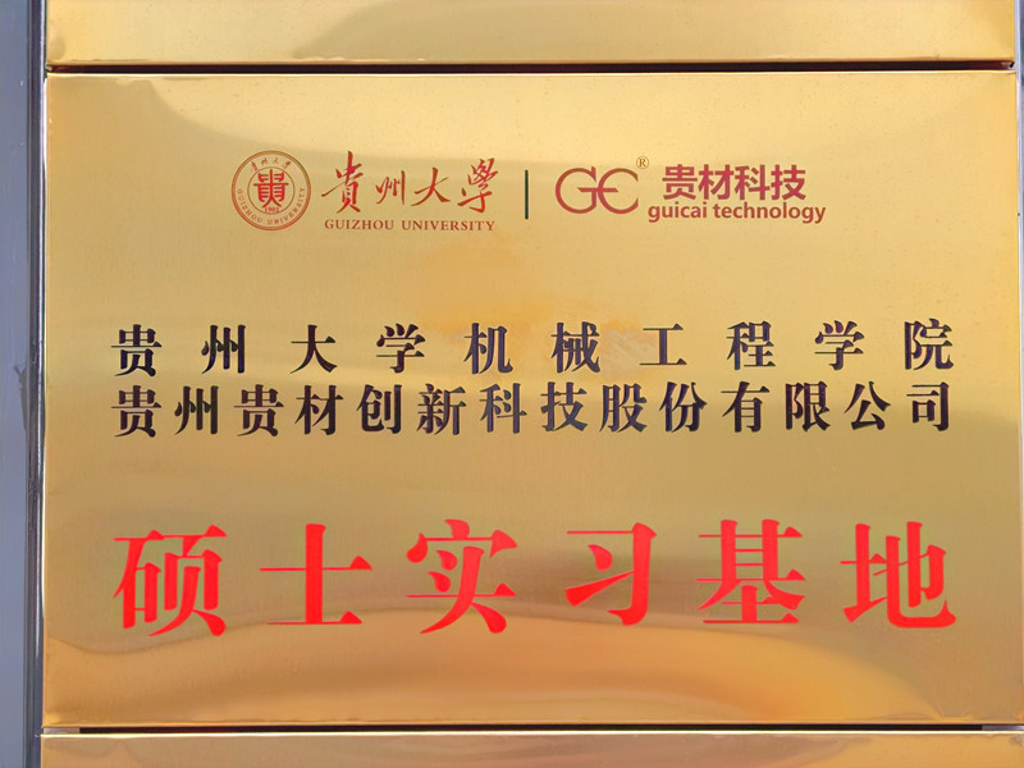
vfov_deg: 14.2
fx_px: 3076
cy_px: 384
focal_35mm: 104
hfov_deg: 18.9
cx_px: 512
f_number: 1.9
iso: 50
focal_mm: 6.71
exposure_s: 1/1170
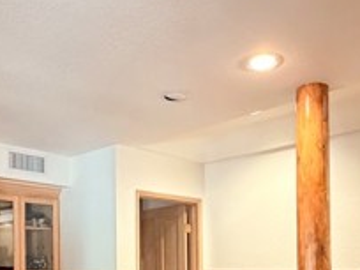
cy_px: 263
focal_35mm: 44
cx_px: 157
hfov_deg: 42.9
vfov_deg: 30.8
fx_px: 458
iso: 800
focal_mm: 2.22
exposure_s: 1/60
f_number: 2.2
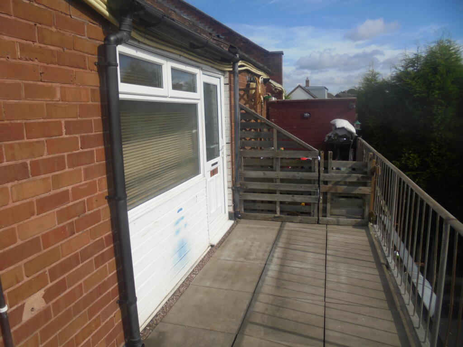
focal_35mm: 26
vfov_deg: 53.1
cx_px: 232
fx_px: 348
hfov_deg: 67.3
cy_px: 174
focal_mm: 4.6
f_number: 3.5
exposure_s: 1/800
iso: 100
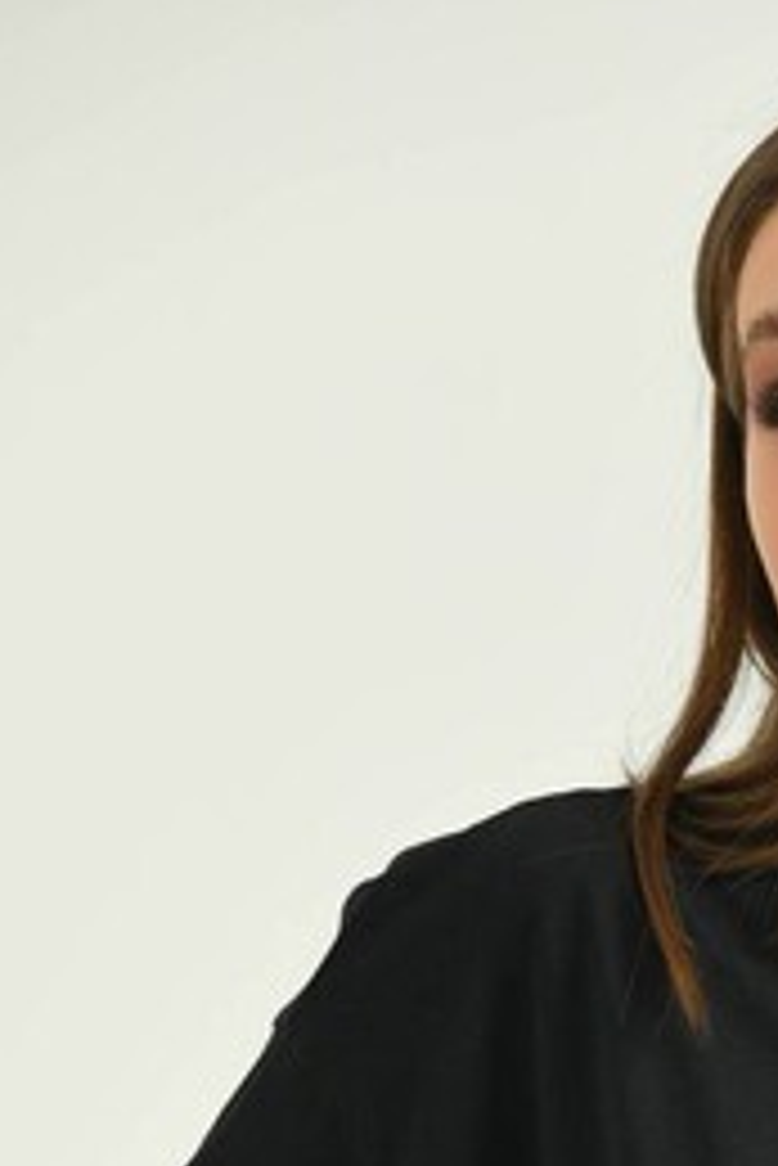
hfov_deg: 2.9
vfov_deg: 4.3
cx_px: 994
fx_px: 15473
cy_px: 1571
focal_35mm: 478
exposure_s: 1/160
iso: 100
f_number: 6.3
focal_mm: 165
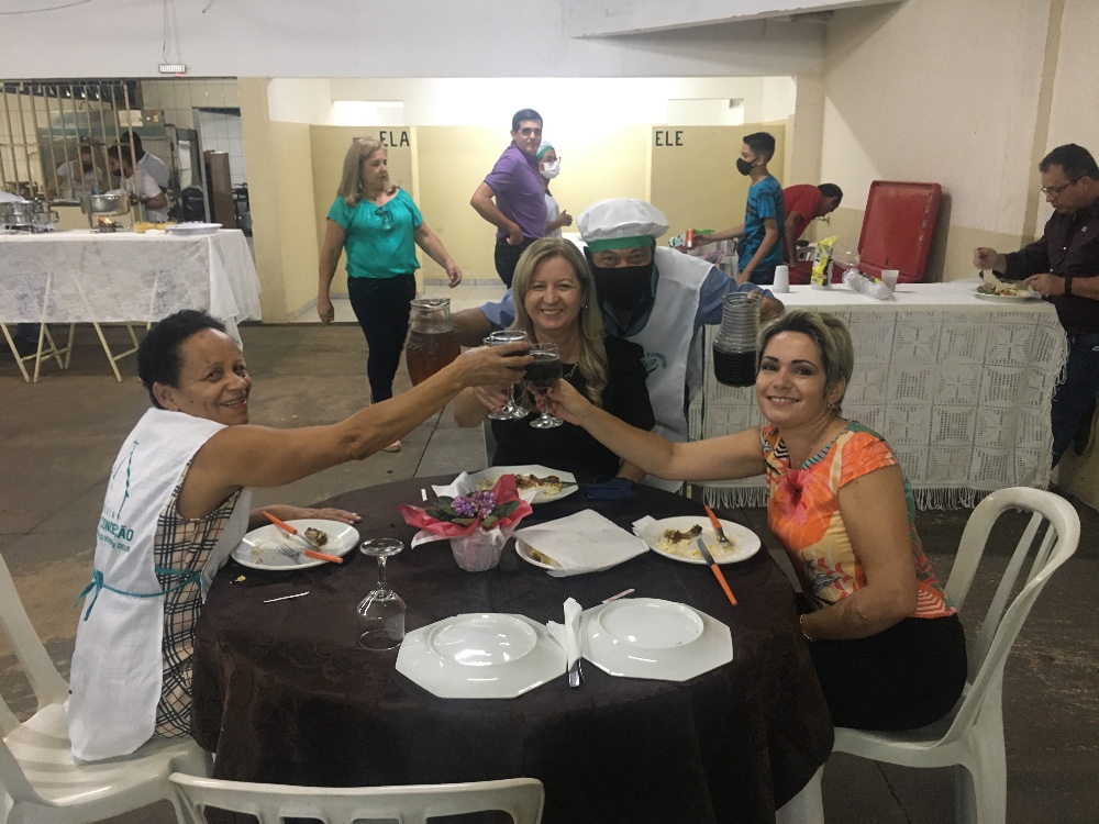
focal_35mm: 29
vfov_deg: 48.2
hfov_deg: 61.7
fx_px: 921
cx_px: 550
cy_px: 412
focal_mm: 4.15
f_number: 2.2
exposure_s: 1/24
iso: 200
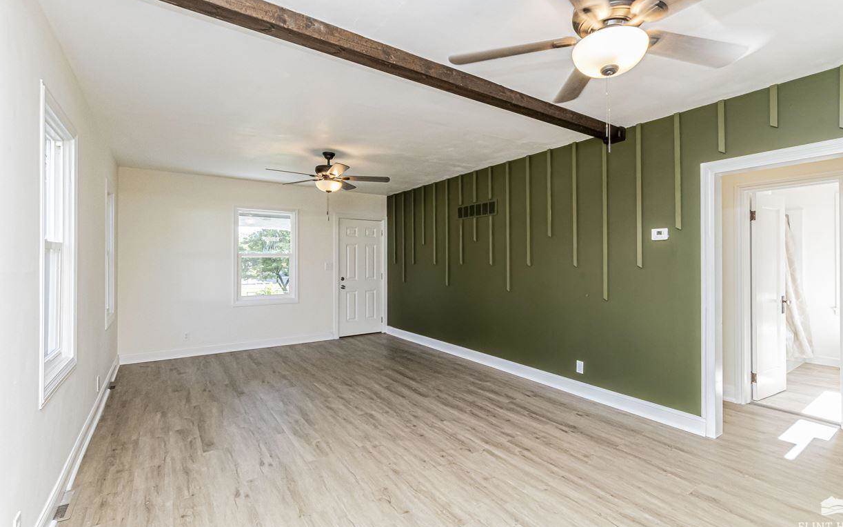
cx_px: 436
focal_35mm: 16
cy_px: 256
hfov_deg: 97.8
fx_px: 368
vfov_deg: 71.2
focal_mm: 10
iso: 2800
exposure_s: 1/60
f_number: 16
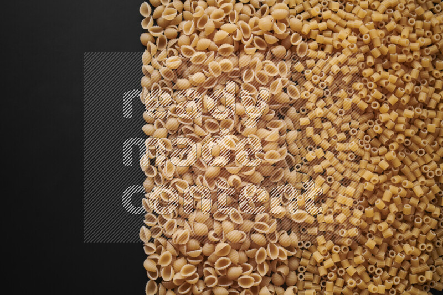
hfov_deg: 39.6
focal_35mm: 50
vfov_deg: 27.0
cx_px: 222
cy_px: 148
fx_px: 615
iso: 160
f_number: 8
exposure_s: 1/100
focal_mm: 50
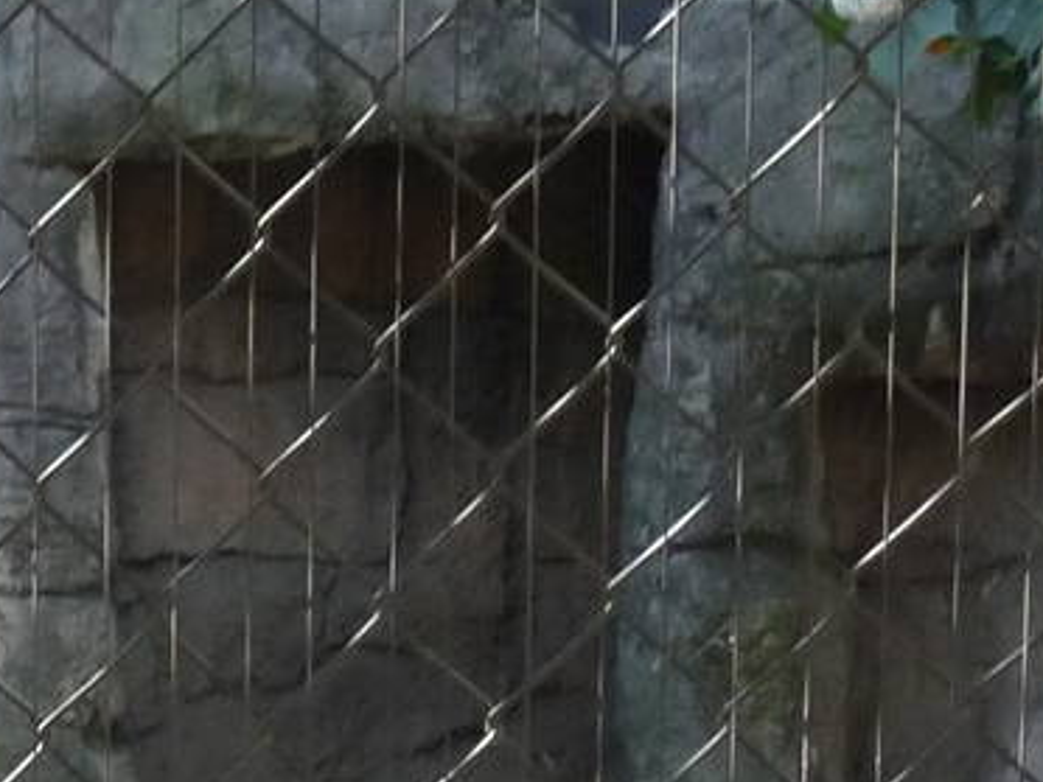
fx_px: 3887
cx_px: -892
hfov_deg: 13.5
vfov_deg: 11.2
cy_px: 973
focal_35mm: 129
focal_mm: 5
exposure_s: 1/125
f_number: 3.4
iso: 200
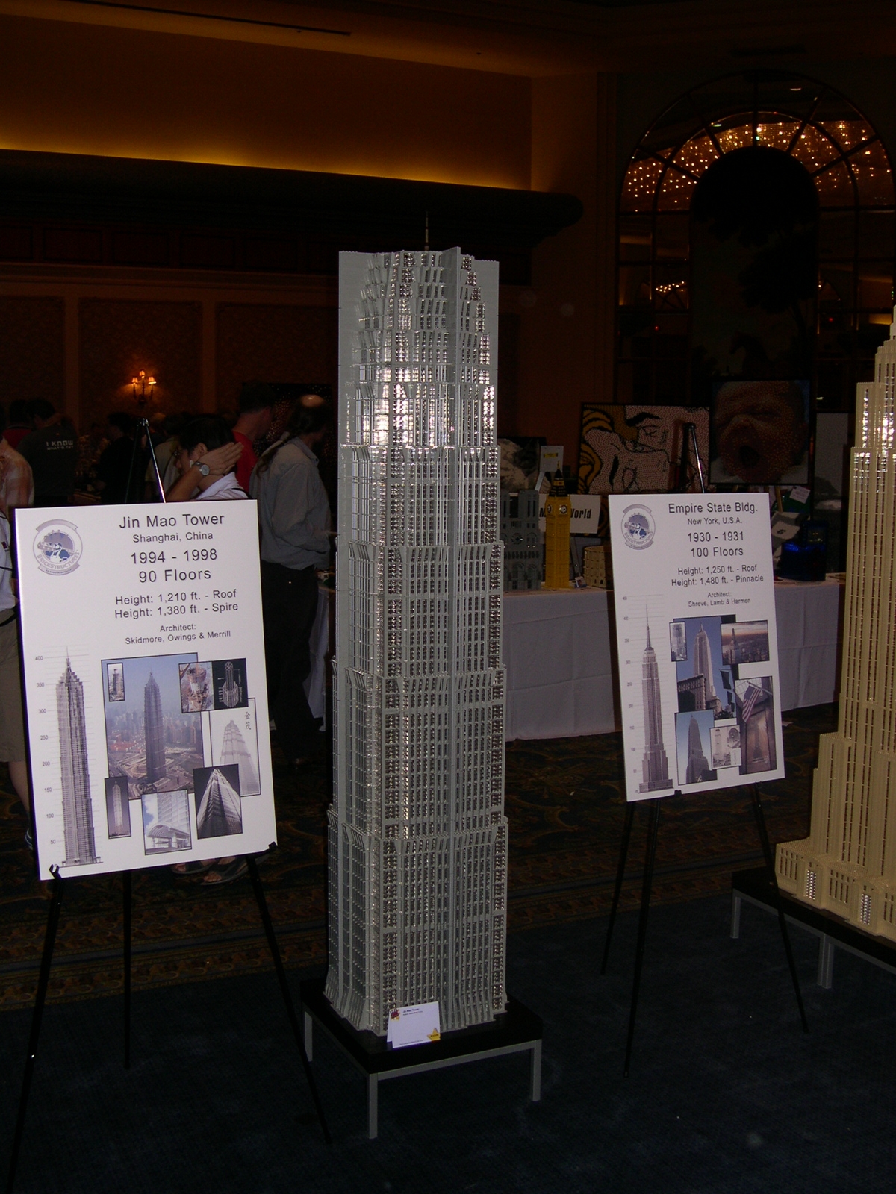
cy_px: 597
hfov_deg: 37.7
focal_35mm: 38
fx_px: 1311
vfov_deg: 49.0
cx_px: 448
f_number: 2.8
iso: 122
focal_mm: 8
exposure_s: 1/60
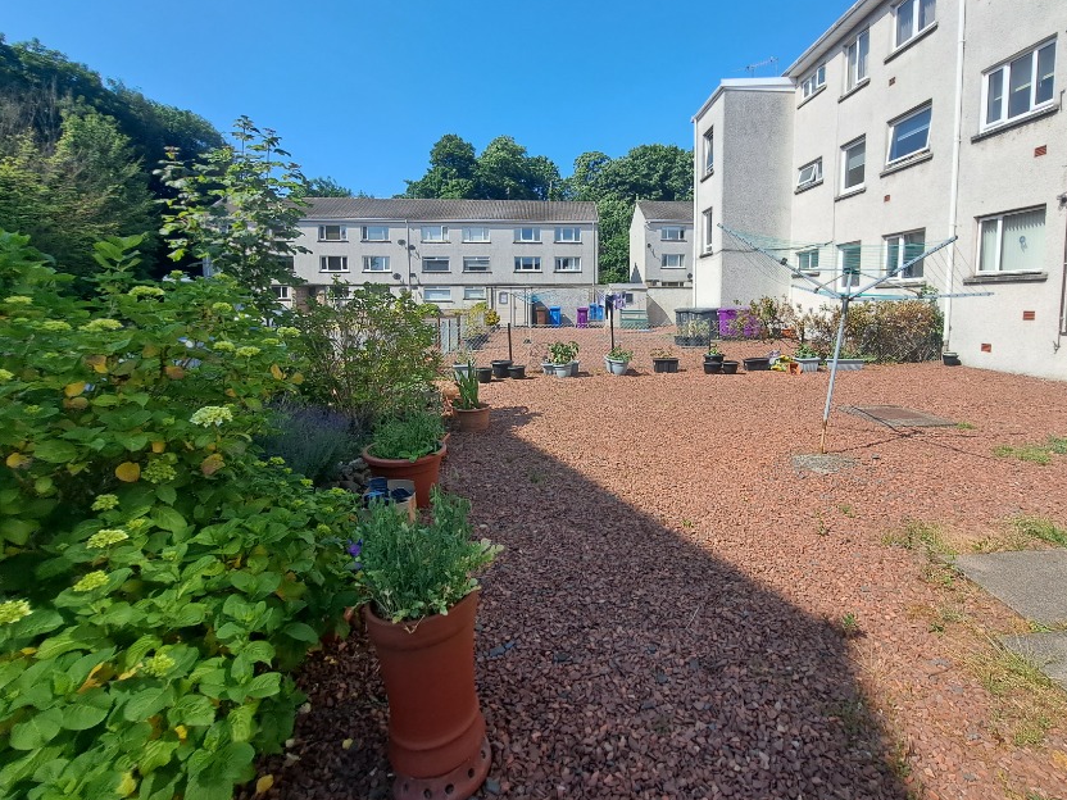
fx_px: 493
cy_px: 340
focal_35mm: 16
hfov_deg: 94.1
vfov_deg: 77.6
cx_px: 594
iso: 50
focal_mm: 1.74
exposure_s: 1/1068
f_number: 2.2
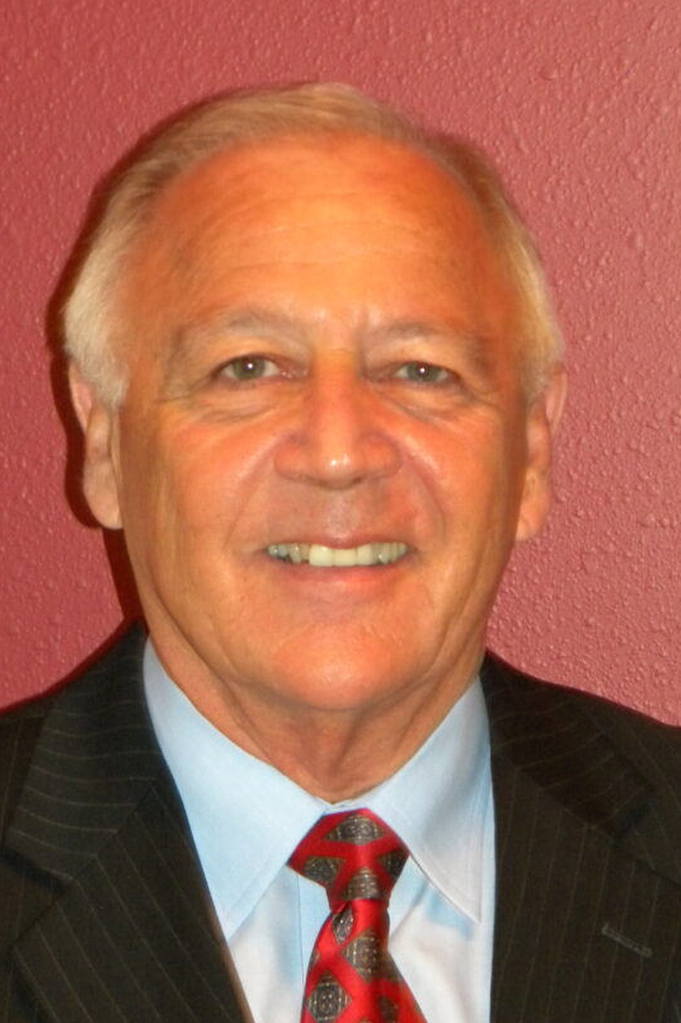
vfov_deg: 14.8
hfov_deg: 9.9
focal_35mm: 139
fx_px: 3947
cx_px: 332
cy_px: 573
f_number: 4.7
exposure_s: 1/30
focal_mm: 19
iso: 400
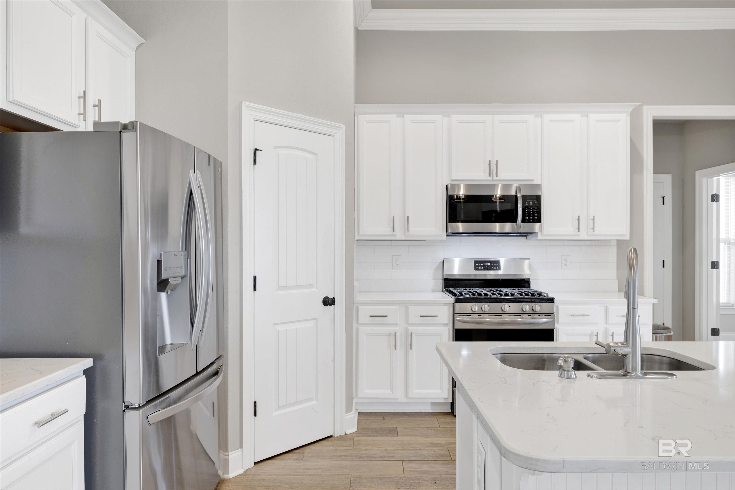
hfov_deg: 76.1
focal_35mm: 23
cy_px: 245
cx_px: 368
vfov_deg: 55.1
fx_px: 469
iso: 400
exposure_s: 1/6
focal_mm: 23
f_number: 11
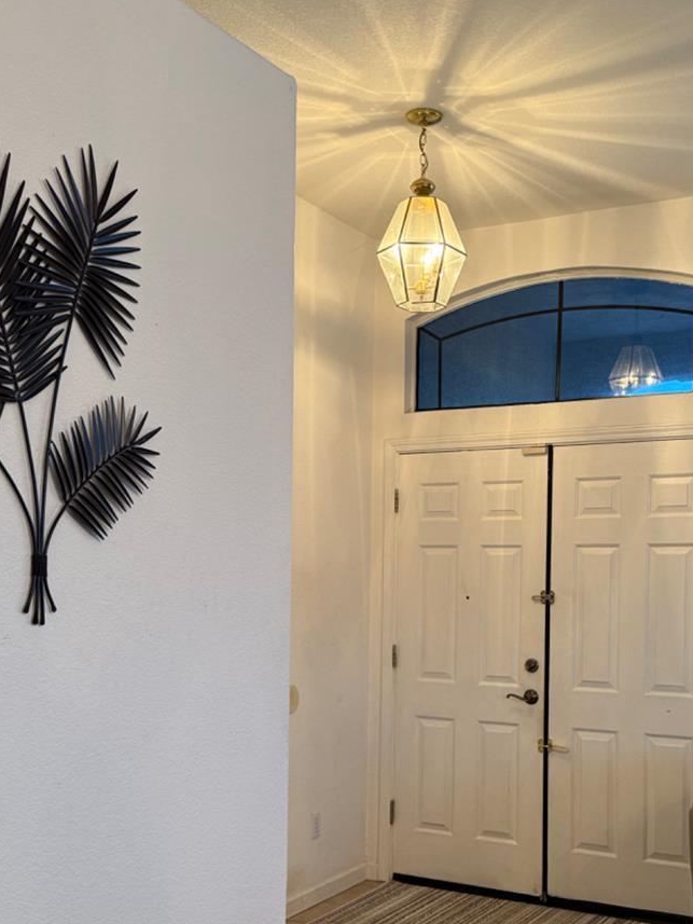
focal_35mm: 42
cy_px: 594
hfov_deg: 34.3
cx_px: 412
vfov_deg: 44.3
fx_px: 1121
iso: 250
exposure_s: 1/60
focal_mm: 6.76
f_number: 1.78
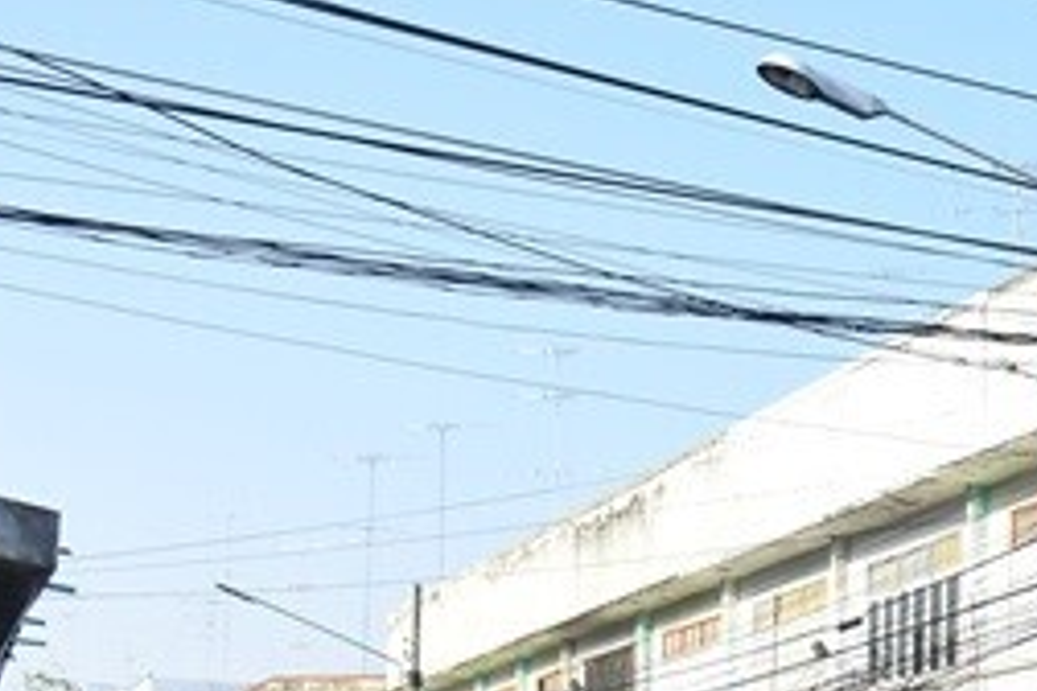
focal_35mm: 75
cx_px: 1247
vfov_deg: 17.3
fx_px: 2160
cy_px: 853
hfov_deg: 24.4
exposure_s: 1/320
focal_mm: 18
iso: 160
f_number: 6.3
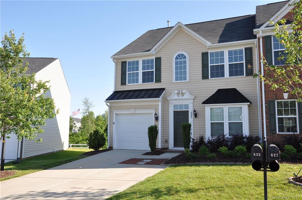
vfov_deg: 39.8
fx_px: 276
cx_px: 151
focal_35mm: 33
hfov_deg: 57.3
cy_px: 100
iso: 200
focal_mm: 22
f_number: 8
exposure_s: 1/250
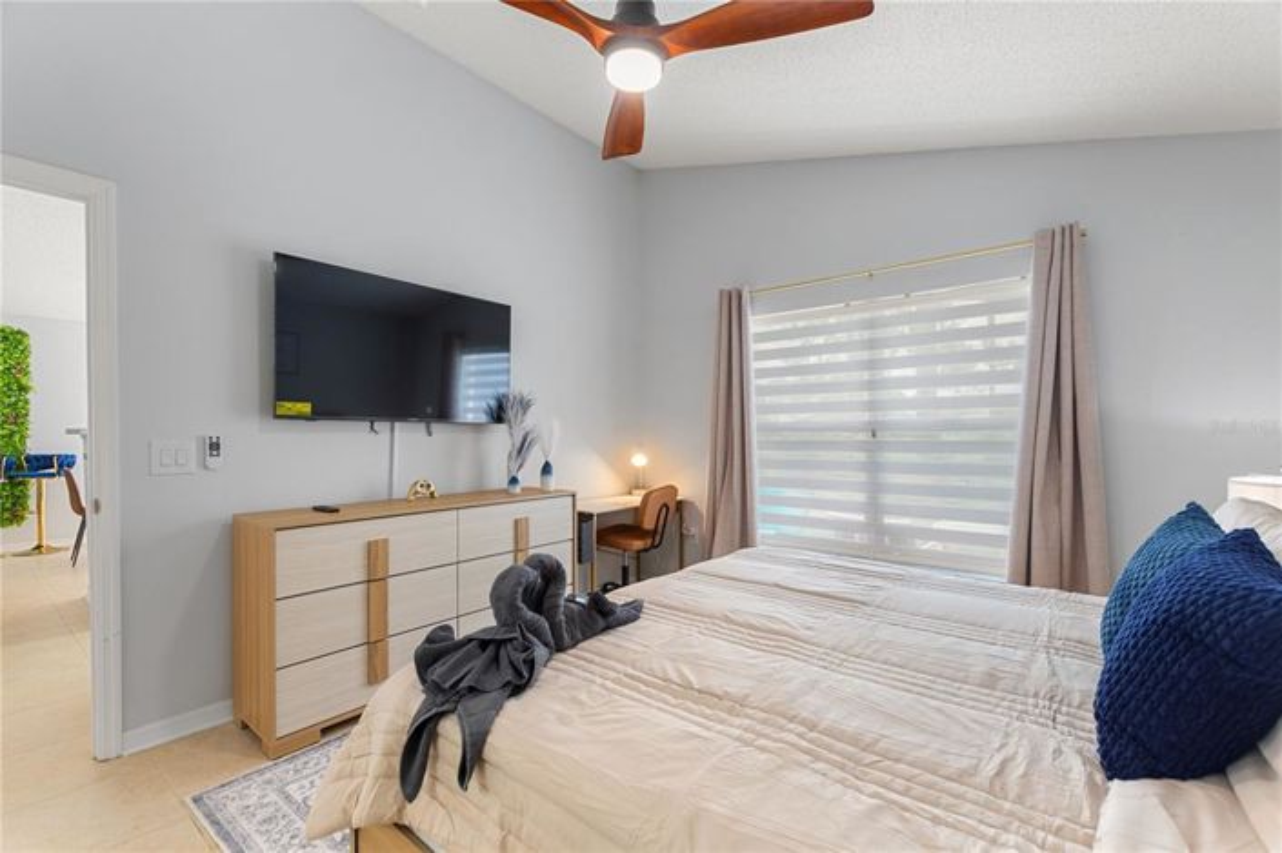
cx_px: 641
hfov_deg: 100.4
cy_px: 426
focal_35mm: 15
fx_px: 534
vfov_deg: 77.2
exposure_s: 1/6
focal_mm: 10
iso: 400
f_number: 4.5
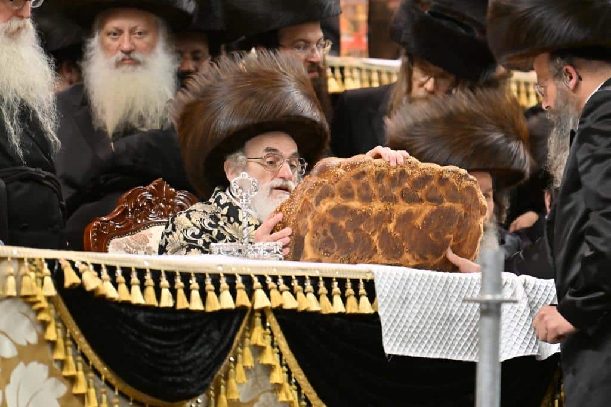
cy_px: 204
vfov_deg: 4.6
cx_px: 306
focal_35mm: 300
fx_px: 5090
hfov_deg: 6.9
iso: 800
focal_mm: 200
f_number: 2.8
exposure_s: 1/200
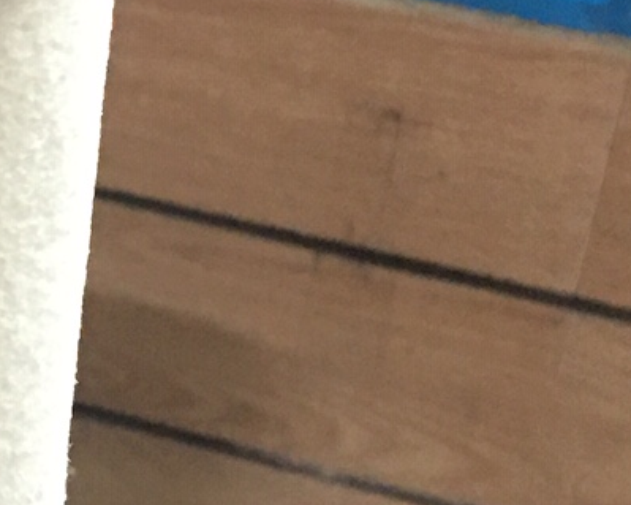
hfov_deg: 12.8
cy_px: 437
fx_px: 2670
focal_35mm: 143
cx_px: -283
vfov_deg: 10.7
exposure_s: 1/8
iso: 160
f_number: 2.2
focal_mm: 4.15
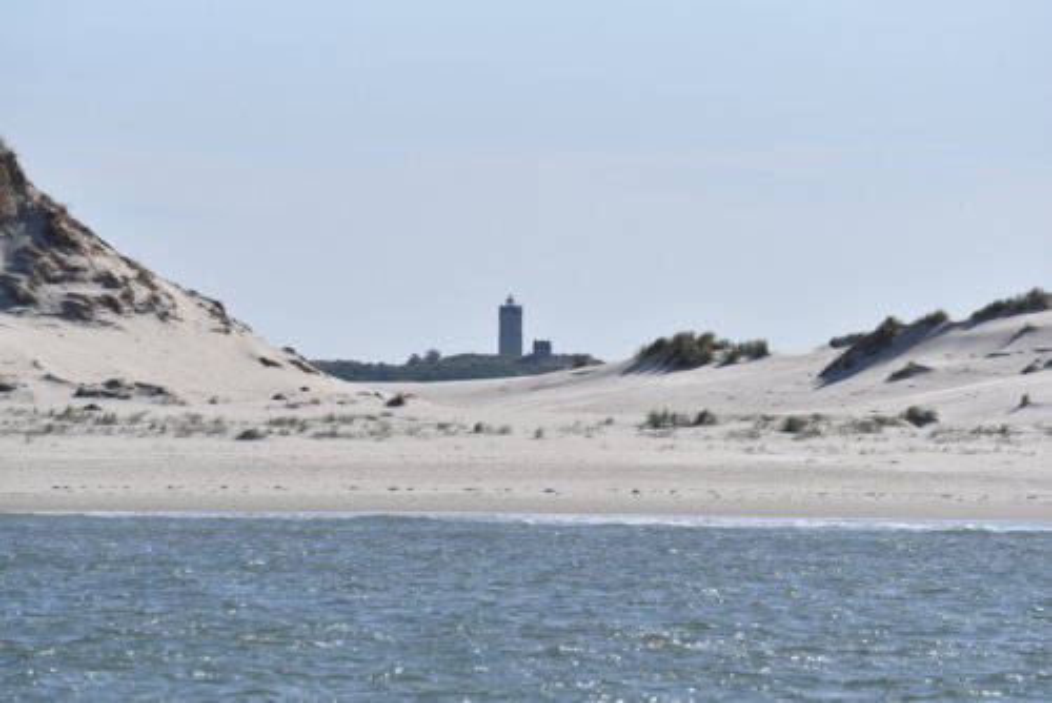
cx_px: 526
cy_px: 352
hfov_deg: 6.9
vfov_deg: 4.6
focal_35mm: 300
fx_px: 8771
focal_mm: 300
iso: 800
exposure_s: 1/2500
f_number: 11
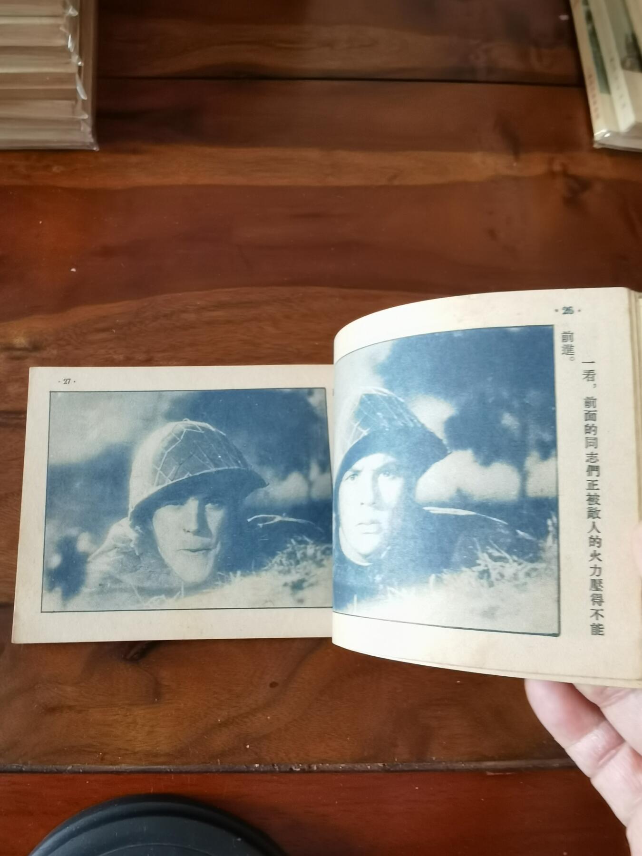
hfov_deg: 51.4
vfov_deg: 65.3
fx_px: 668
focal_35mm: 27
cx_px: 321
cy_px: 428
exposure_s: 1/25
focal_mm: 2.26
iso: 320
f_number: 2.2
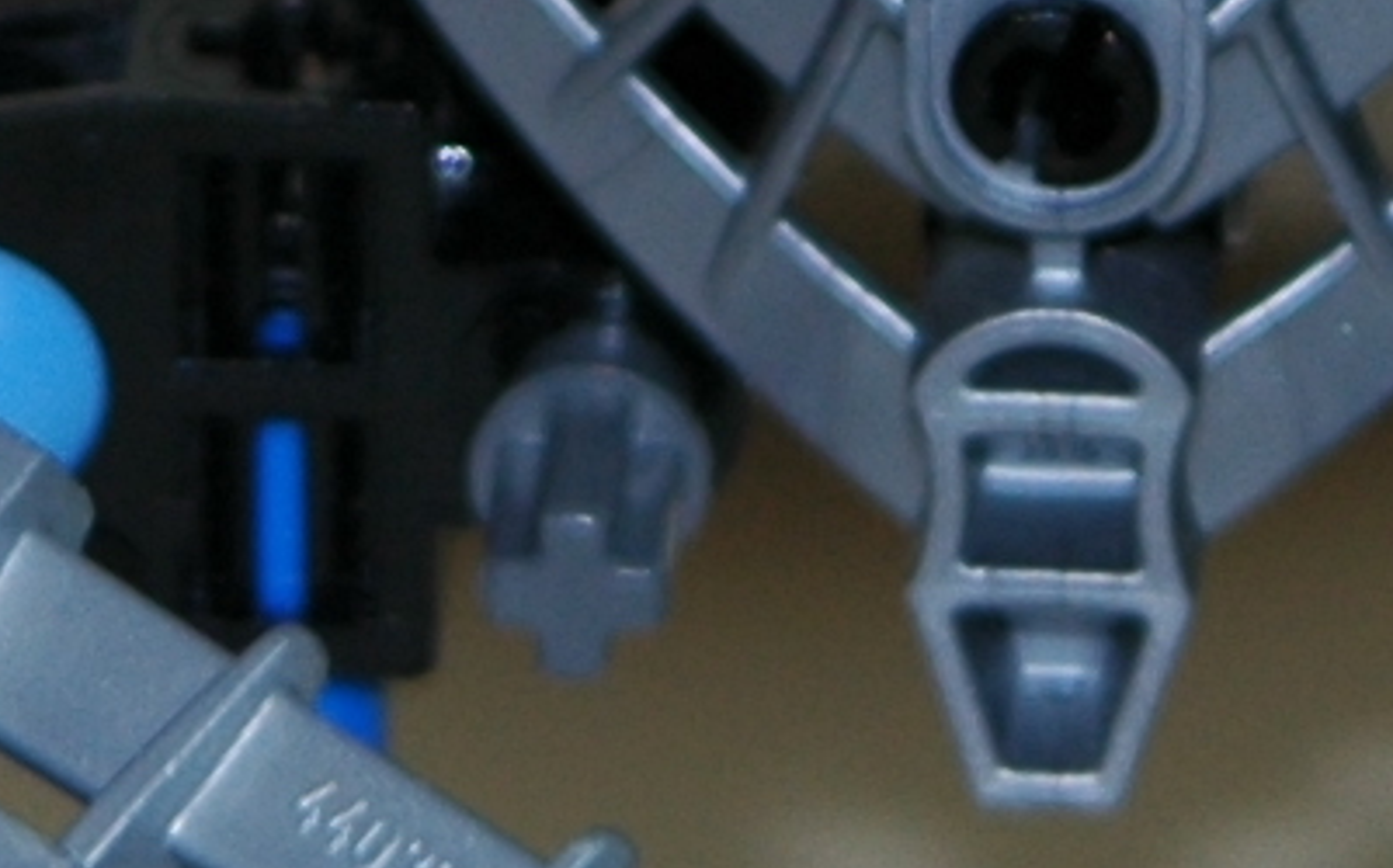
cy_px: -729
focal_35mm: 665
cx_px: 1115
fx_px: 25228
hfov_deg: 3.2
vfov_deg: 2.0
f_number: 5.6
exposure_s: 1/125
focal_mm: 58
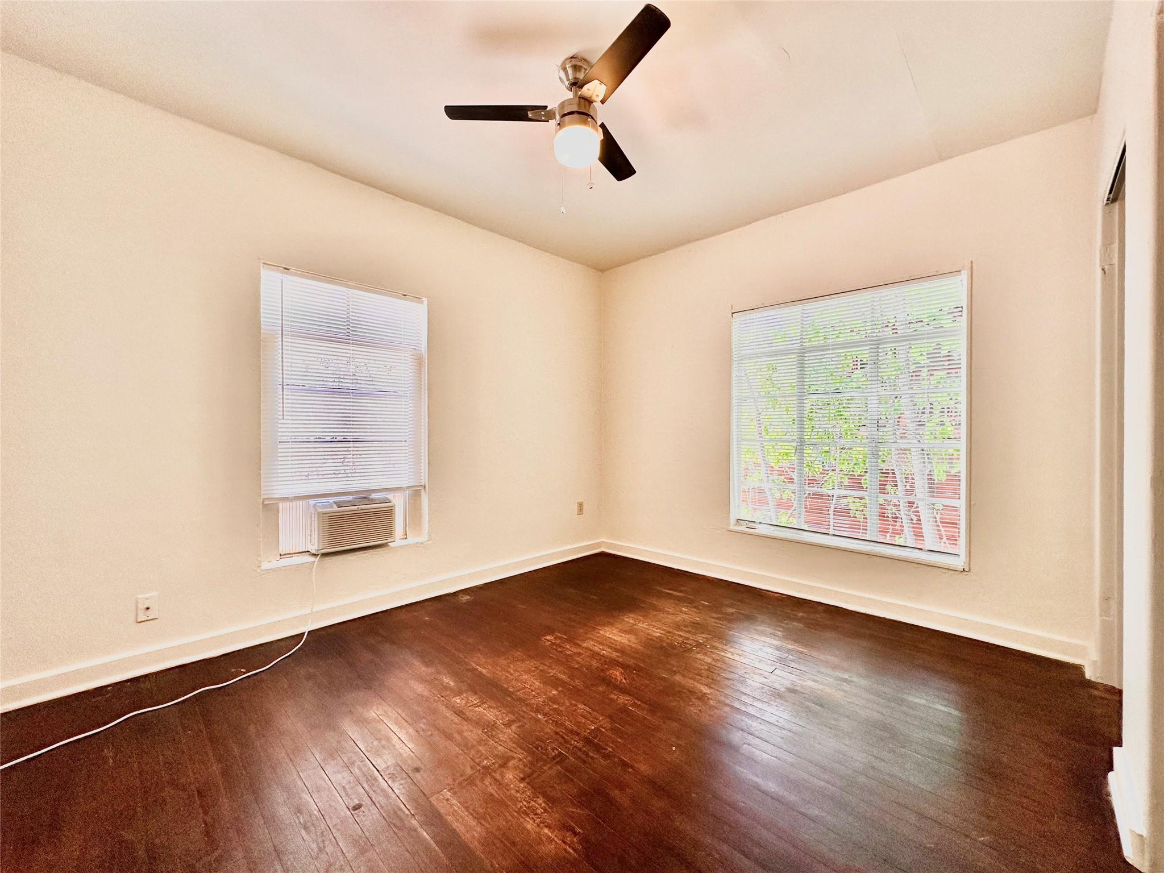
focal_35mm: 14
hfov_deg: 102.1
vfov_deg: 85.7
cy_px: 436
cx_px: 582
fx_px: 471
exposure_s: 1/99
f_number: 2.2
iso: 100
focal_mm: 2.22
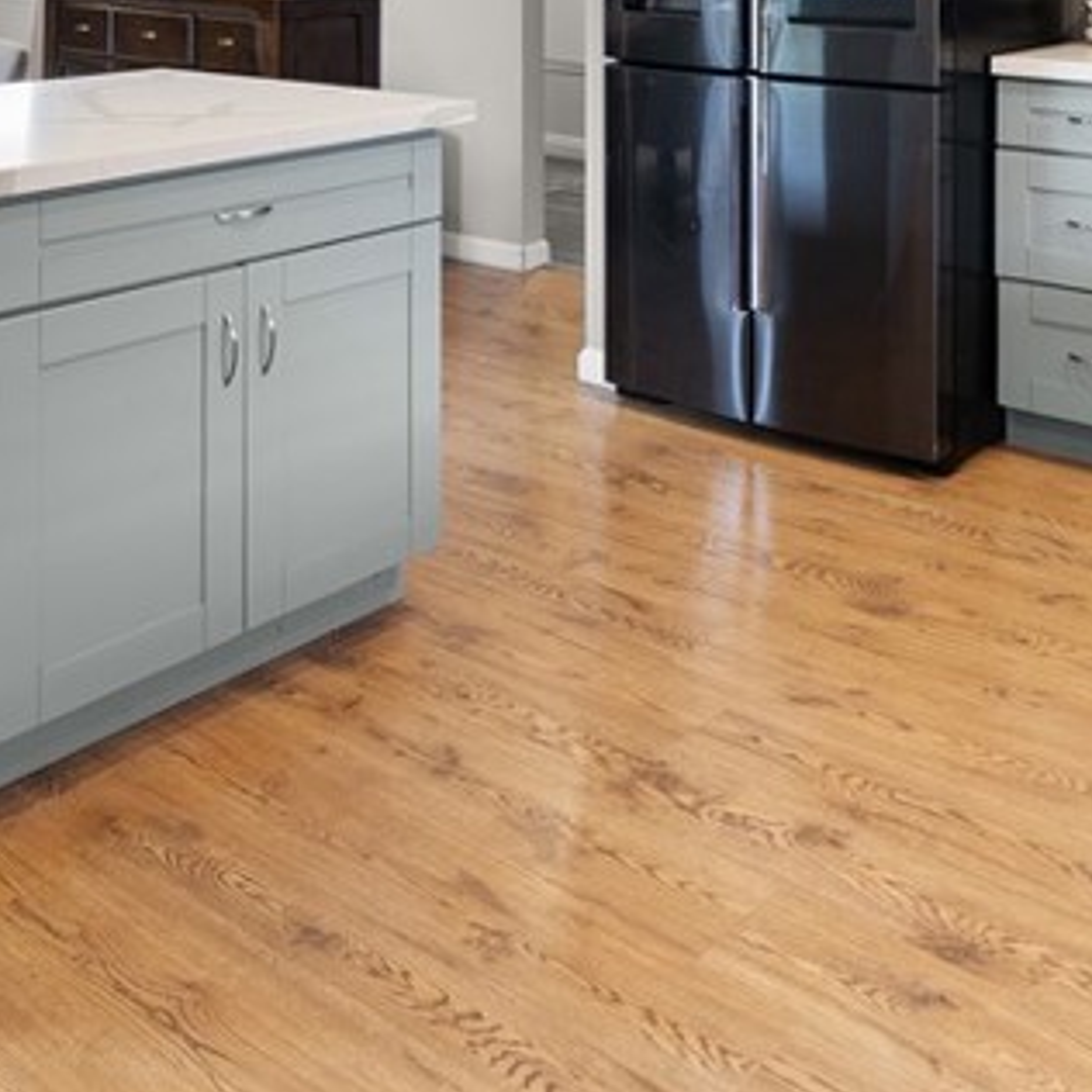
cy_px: -74
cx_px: 546
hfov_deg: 38.3
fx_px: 1570
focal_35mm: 44
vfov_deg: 33.9
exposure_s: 1/2.5
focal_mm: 16
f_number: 9
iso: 640
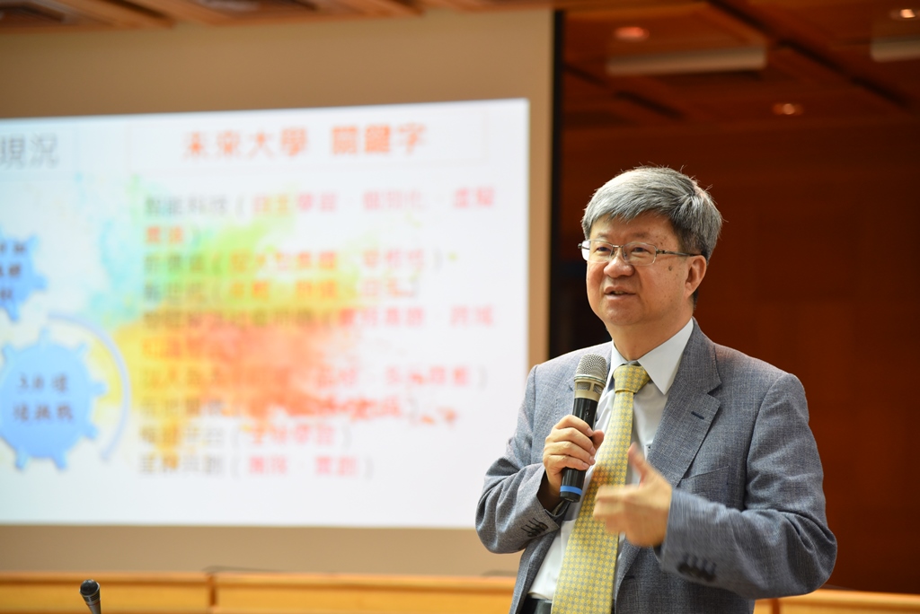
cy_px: 307
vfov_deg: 12.5
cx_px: 460
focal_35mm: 110
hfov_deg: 18.6
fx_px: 2813
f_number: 4
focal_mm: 110
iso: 1100
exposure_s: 1/60
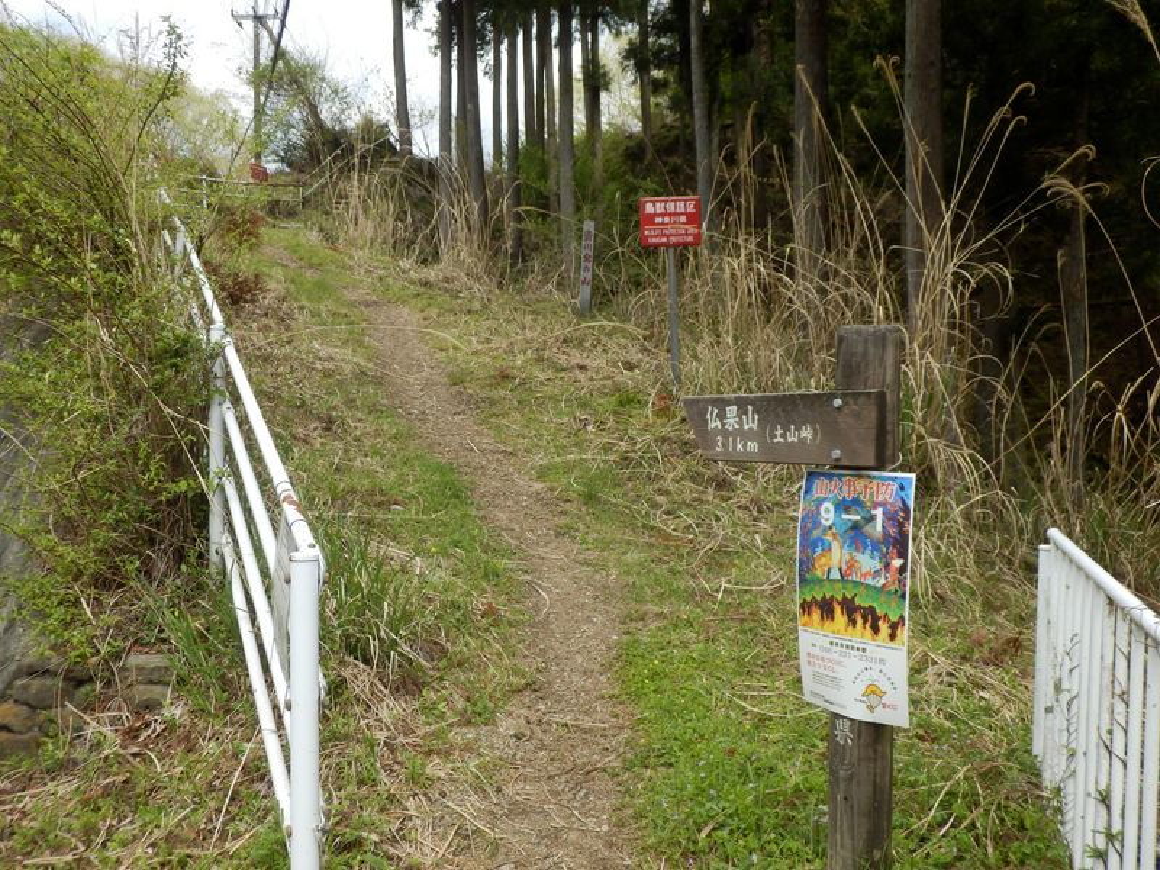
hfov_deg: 50.1
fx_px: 1240
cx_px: 580
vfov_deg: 38.7
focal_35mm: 37
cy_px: 435
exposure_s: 1/320
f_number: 3.9
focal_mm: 6.6
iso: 80
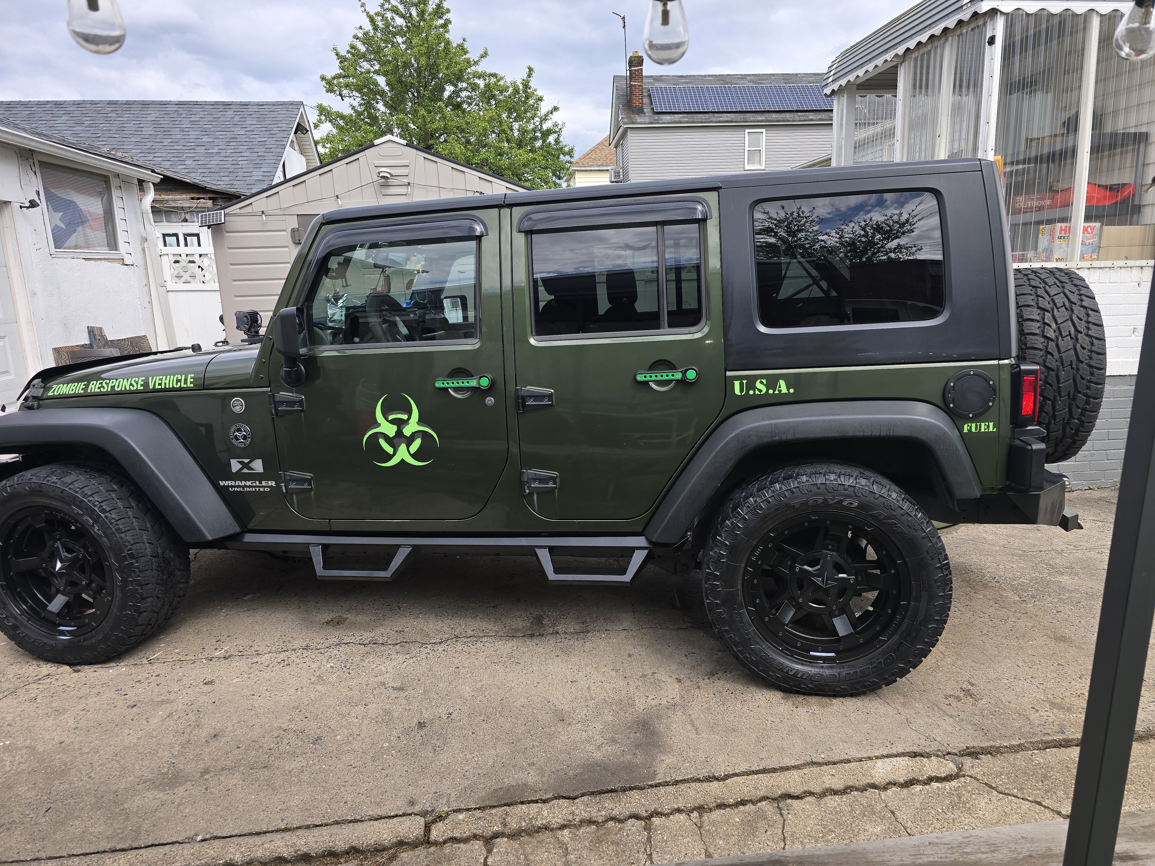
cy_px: 433
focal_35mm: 23
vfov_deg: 58.9
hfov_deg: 73.9
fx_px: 767
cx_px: 578
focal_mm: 6.3
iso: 12
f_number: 1.7
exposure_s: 1/306
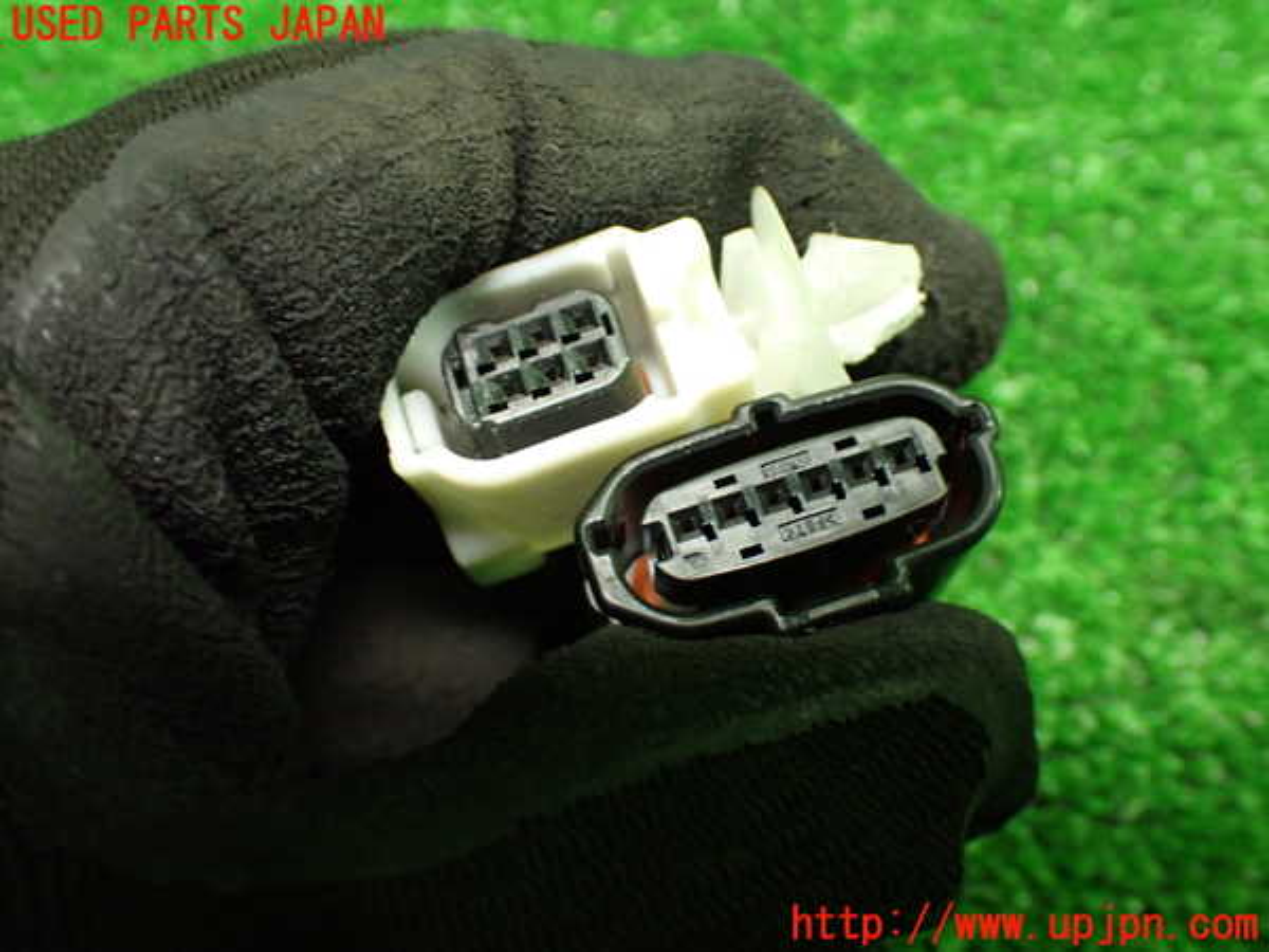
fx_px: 1320
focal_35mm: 36
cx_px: 634
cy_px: 476
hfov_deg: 51.4
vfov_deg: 39.7
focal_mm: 6.37
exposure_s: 1/50
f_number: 2.5
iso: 800
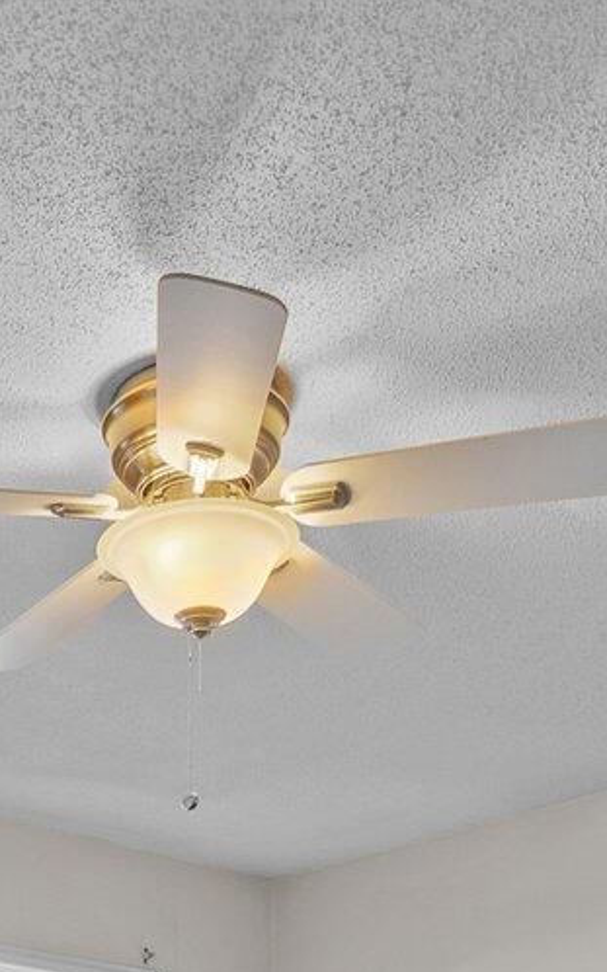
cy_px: 1278
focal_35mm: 61
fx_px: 1616
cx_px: 16
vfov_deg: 27.6
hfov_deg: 20.7
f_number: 4
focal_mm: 7
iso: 200
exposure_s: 1/6
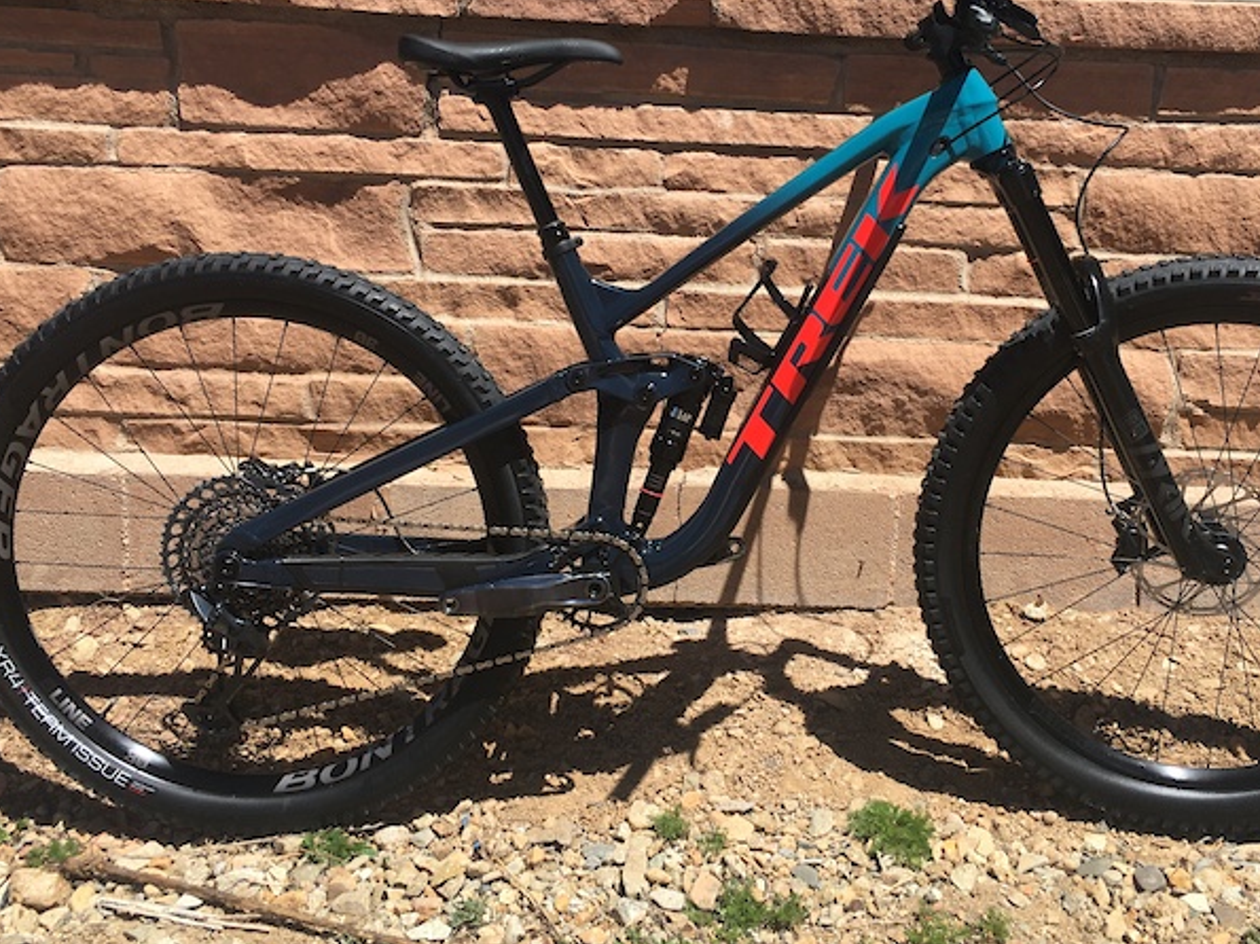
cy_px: 413
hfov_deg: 47.6
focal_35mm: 39
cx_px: 750
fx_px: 1419
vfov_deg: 36.8
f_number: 2.2
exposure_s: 1/1399
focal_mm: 4.15
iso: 25
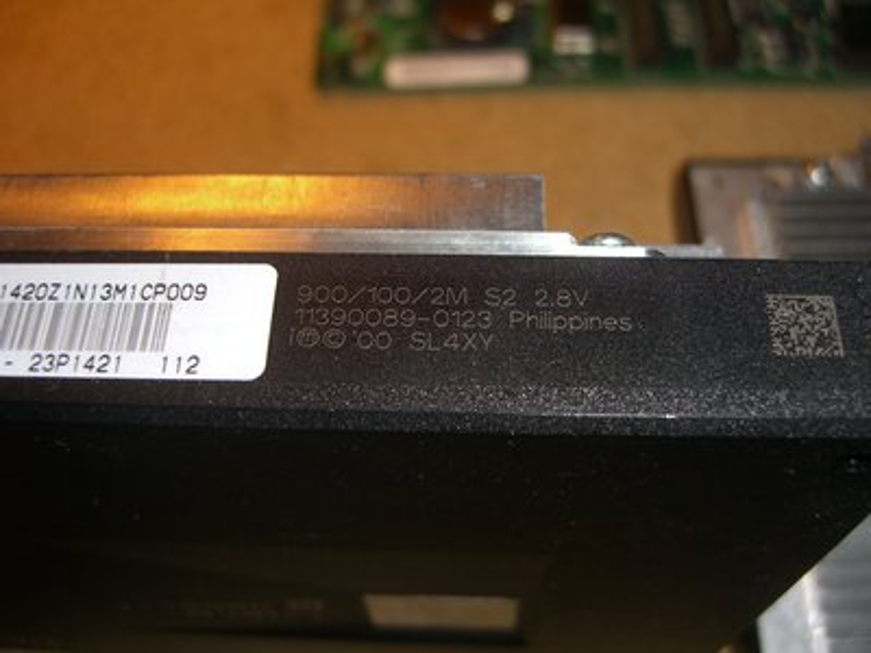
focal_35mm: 38
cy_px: 326
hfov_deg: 49.0
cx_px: 436
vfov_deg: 37.7
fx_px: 956
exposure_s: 1/60
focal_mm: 7.9
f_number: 2.8
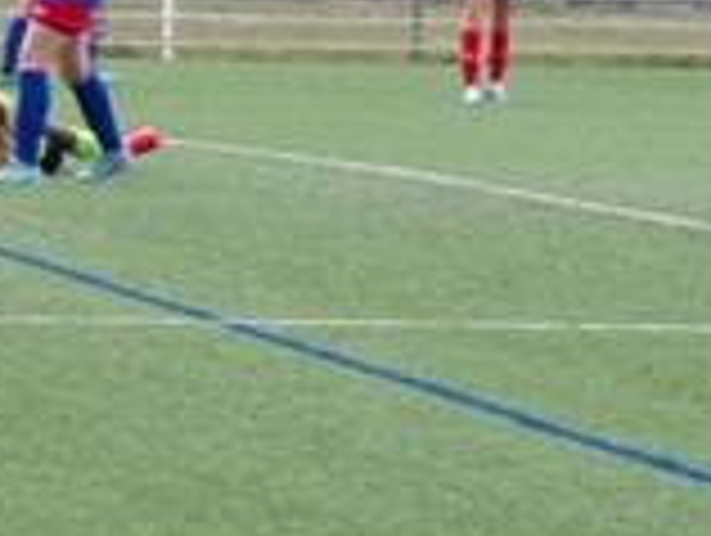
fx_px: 9483
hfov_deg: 4.3
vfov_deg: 3.2
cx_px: 184
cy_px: 18
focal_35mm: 461
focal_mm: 20.4
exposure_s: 1/125
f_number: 4.6
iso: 80
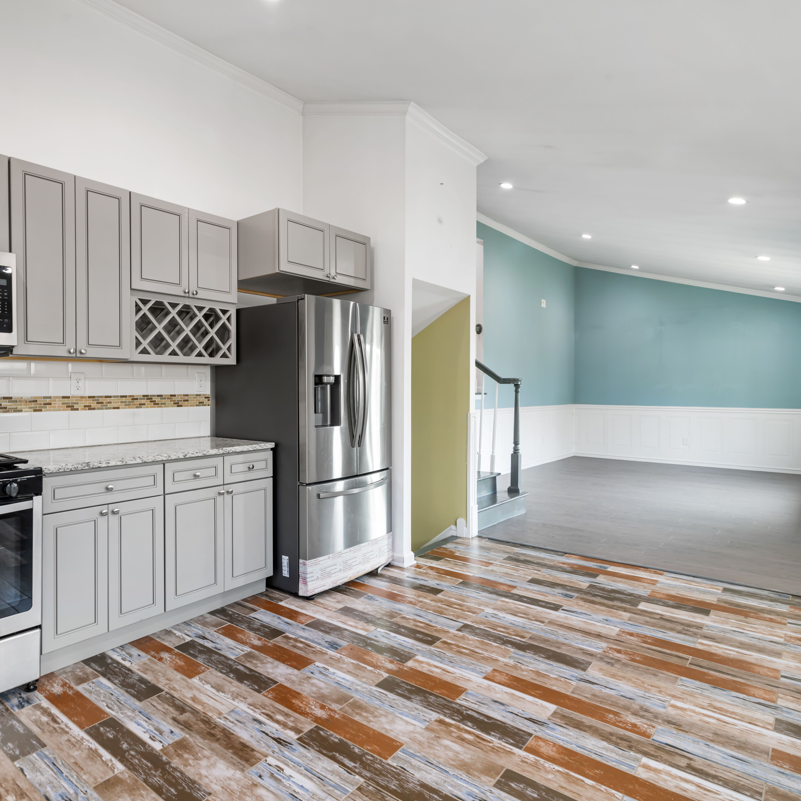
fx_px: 550
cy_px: 404
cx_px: 290
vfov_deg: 72.1
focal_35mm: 21
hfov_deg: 70.7
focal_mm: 16
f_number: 9
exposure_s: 1/2.5
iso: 320
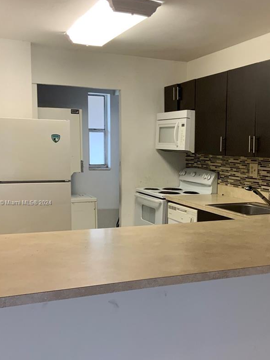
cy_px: 203
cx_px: 173
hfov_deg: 32.7
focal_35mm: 44
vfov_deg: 42.9
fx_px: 458
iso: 100
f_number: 1.8
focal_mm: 3
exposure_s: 1/60
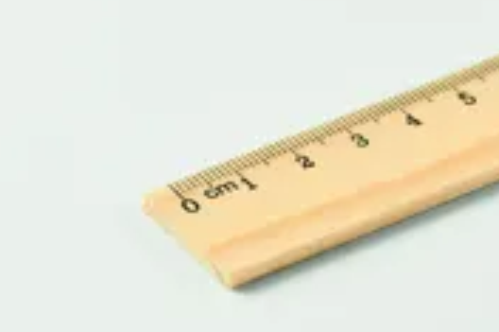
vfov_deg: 4.6
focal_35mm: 299
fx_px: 4141
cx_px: 238
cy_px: 200
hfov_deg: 6.9
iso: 100
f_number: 11
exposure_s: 1/125
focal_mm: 105
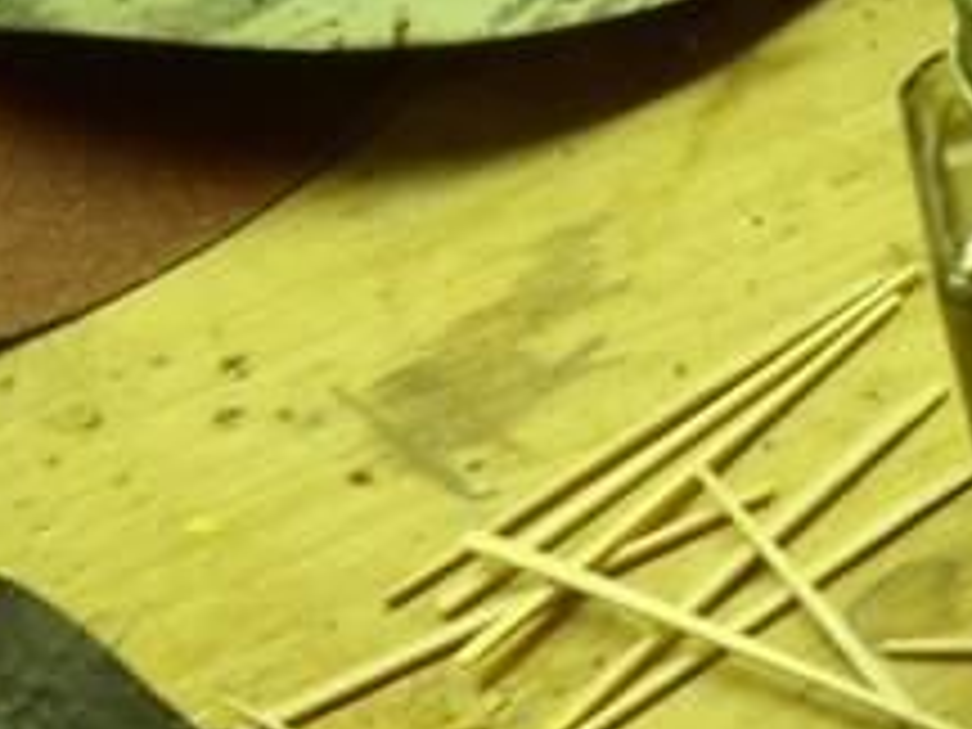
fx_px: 3482
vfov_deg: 11.4
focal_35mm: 124
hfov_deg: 15.3
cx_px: 1166
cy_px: 1107
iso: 74
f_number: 3.5
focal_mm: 6.4
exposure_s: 1/30.3
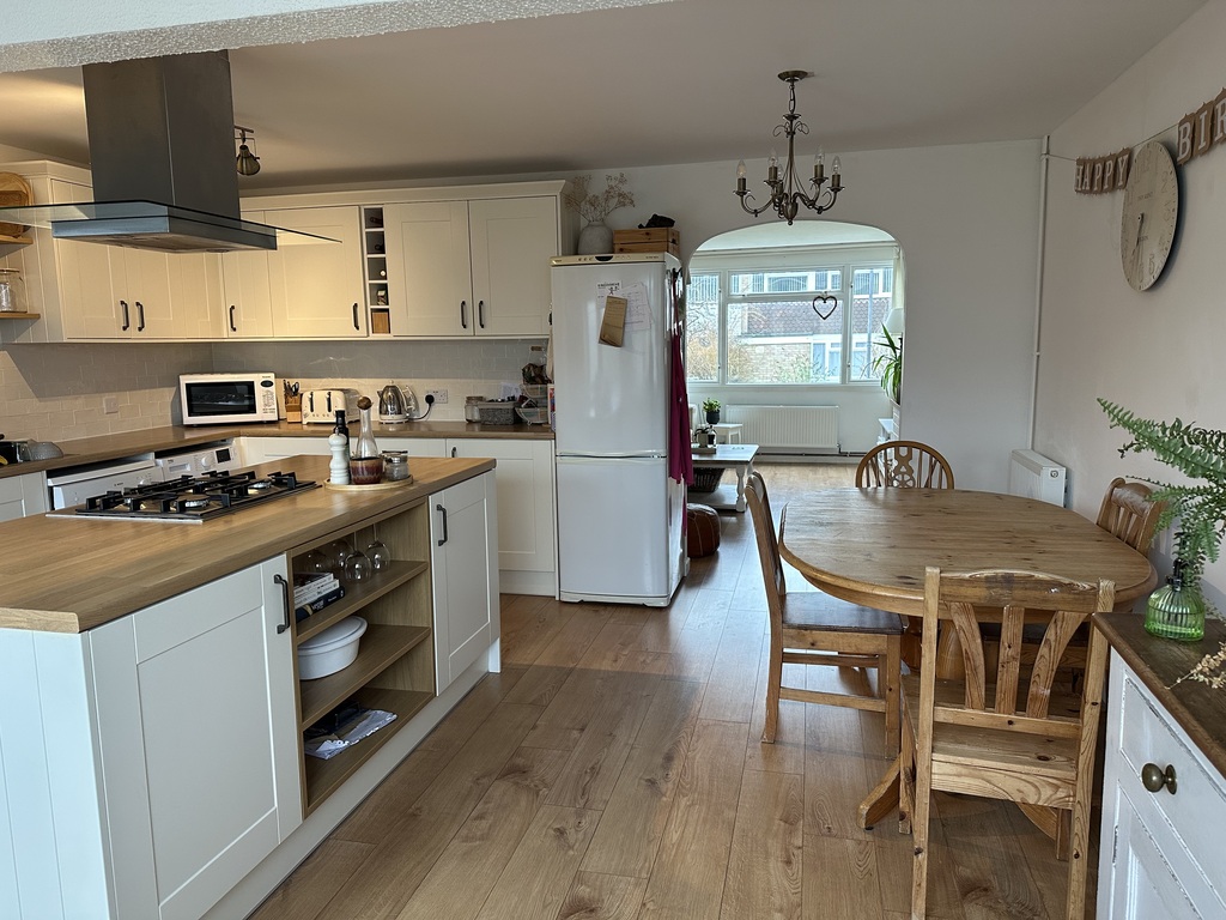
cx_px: 613
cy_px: 460
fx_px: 850
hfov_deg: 71.6
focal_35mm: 24
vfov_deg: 56.8
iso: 250
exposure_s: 1/111
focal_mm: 6.86
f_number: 1.78
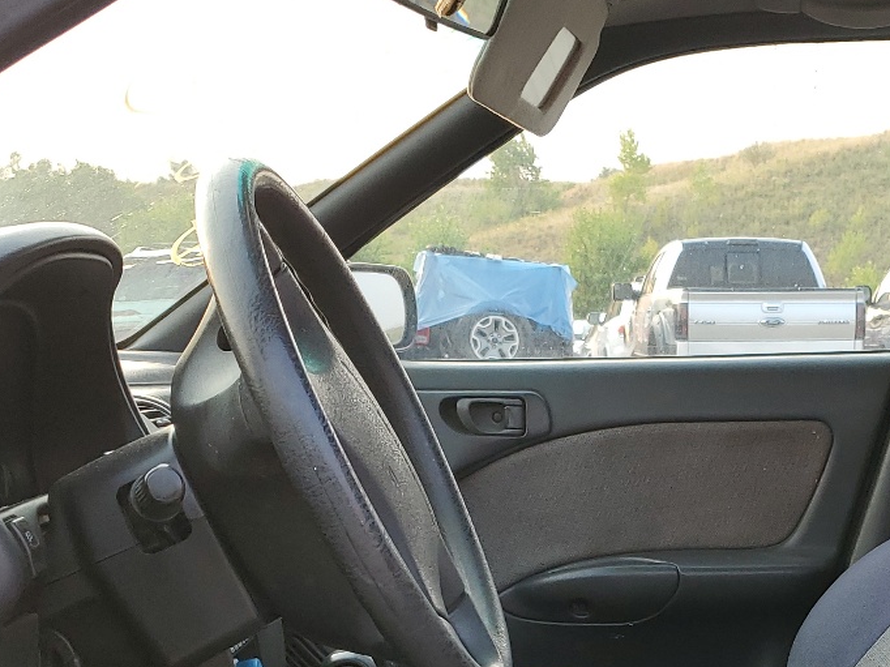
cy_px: 711
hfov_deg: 31.1
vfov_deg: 22.8
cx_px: 677
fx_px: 1568
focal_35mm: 61
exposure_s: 1/213
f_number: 1.5
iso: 50
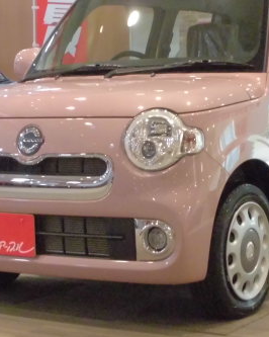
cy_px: 138
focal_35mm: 92
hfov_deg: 16.7
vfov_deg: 20.8
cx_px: 177
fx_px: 916
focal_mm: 8.9
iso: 800
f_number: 4.8
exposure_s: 1/50
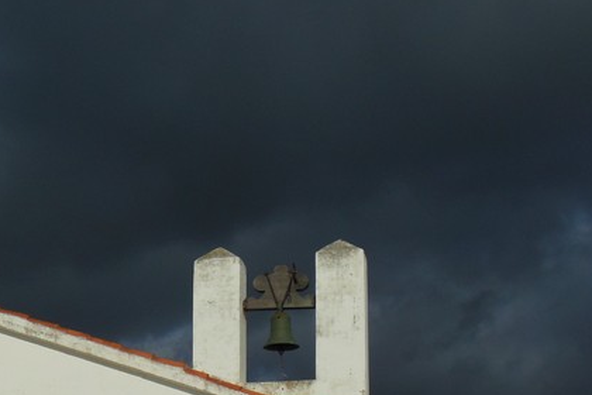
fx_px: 1628
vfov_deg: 13.6
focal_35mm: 99
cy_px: 406
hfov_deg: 20.1
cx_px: 38
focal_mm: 8.9
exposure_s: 1/1250
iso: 125
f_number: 7.9
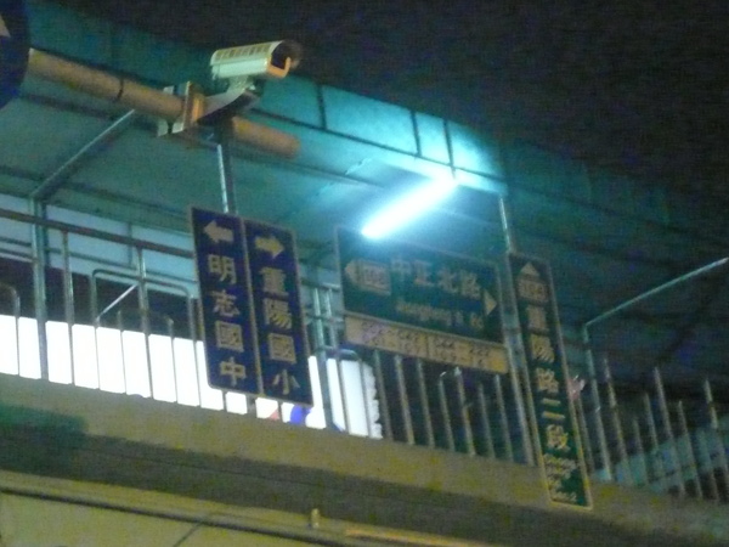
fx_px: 2295
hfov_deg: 18.0
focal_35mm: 109
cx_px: 364
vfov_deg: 13.6
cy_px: 274
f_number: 4.5
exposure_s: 1/15
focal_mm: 12
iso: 1250
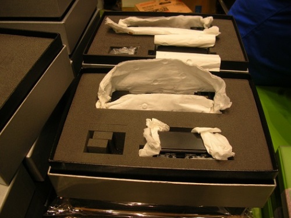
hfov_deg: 52.7
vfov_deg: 40.6
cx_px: 146
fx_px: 294
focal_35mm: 35
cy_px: 109
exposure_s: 1/21.6
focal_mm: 5.8
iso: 50
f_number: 2.8
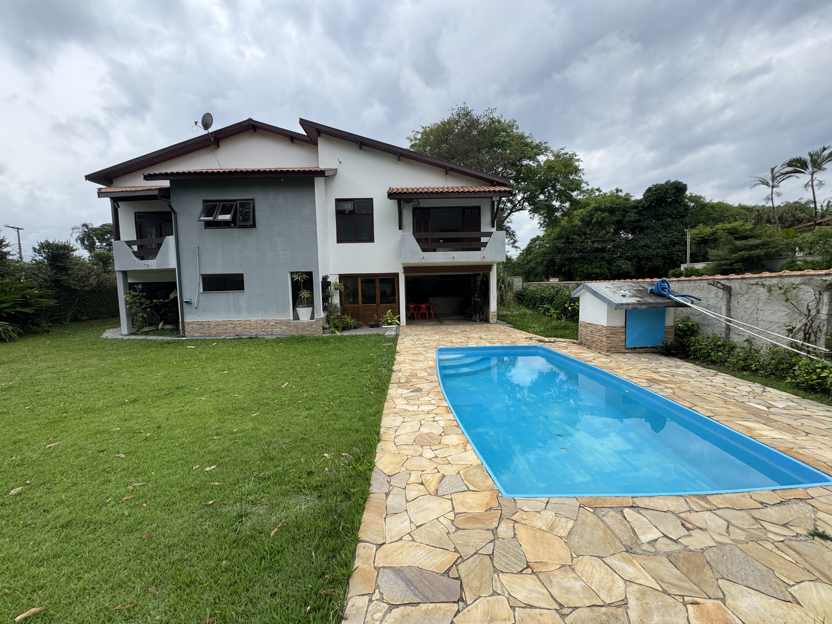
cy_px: 312
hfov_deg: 102.1
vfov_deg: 85.7
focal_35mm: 14
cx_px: 416
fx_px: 336
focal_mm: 2.22
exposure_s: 1/1078
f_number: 2.2
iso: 50
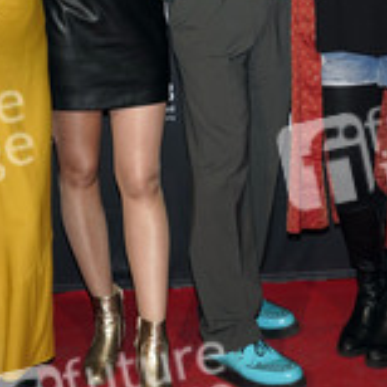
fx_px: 974
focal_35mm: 77
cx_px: 178
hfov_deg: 22.5
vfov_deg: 21.9
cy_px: 25
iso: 320
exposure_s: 1/200
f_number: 5.6
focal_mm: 35
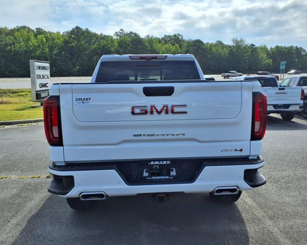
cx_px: 151
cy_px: 124
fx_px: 263
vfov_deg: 49.9
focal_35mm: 29
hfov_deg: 60.5
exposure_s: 1/3333
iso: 40
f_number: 1.9
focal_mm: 3.58
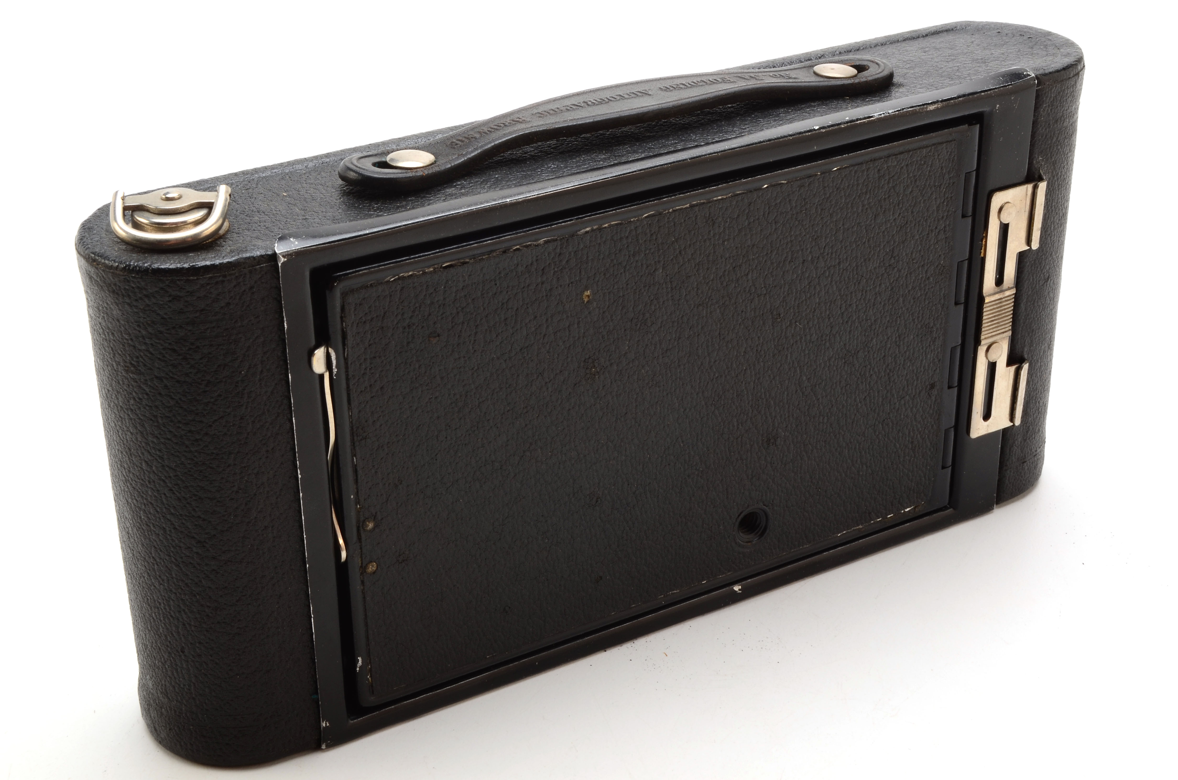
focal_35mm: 57
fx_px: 1861
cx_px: 589
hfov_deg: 35.1
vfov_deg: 23.7
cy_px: 390
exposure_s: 1/160
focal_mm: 38
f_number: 20
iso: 100
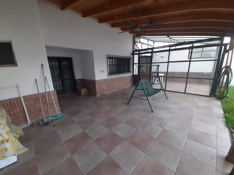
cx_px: 117
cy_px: 88
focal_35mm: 13
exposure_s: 1/50
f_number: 2.2
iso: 100
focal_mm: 1.42
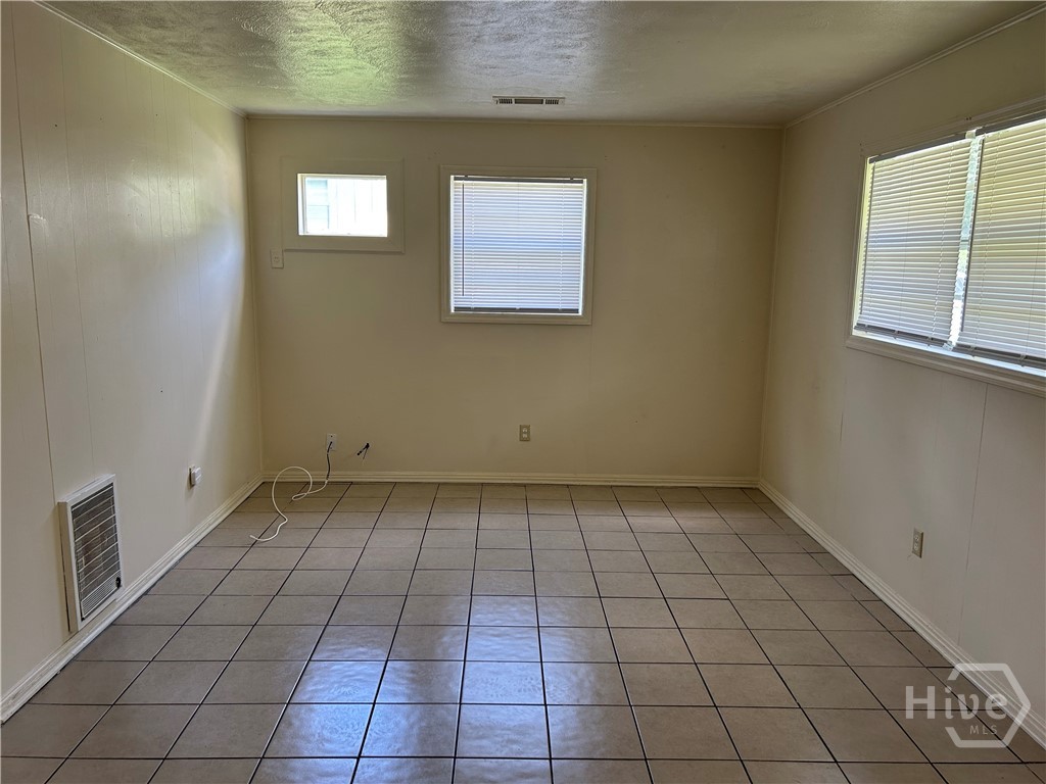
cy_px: 392
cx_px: 523
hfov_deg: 67.3
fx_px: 786
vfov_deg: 53.1
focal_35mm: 26
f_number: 1.5
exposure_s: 1/120
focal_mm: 5.7
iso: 100
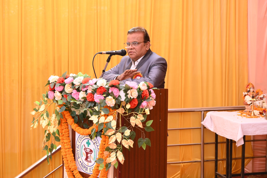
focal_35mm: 71
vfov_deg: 19.2
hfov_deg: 28.5
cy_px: 89
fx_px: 526
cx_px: 134
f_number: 7.1
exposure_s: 1/160
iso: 800
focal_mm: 71
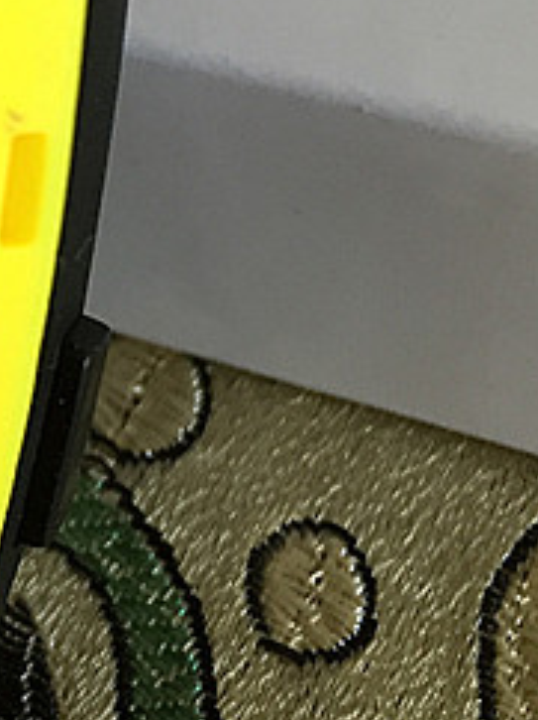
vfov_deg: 20.2
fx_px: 1993
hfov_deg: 14.4
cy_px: 119
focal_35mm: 96
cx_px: -247
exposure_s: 1/30
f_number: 2.2
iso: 64
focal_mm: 4.15
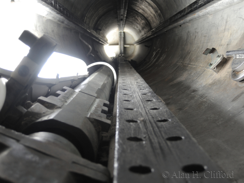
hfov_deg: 38.2
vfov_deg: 29.1
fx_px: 352
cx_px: 122
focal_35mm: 50
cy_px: 92
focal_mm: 10.7
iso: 100
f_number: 3.2
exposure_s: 1/5
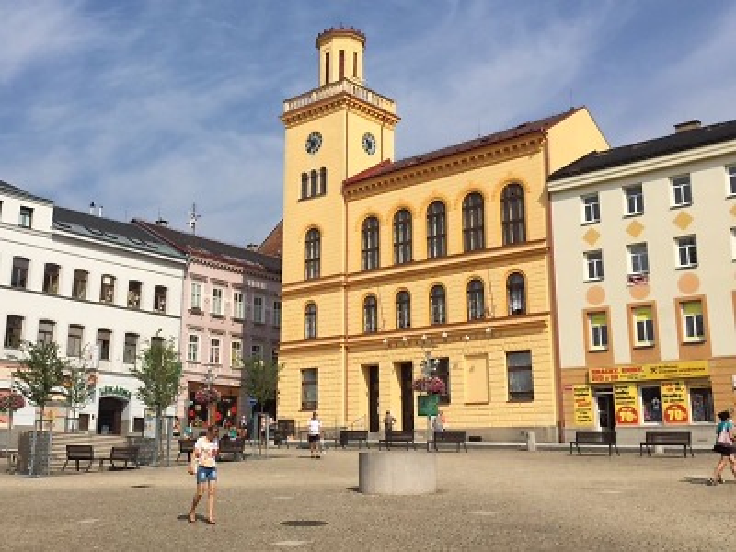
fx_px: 617
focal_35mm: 29
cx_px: 368
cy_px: 276
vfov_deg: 48.2
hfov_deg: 61.7
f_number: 2.2
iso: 32
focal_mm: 4.15
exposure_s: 1/3968
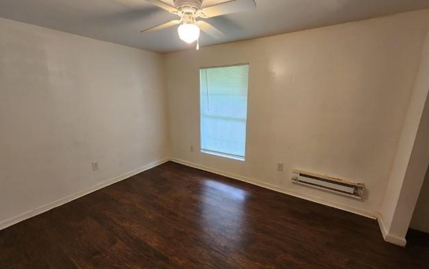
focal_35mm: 14
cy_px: 137
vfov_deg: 78.7
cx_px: 214
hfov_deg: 105.3
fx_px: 164
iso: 400
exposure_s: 1/60
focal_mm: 2.2
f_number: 2.2
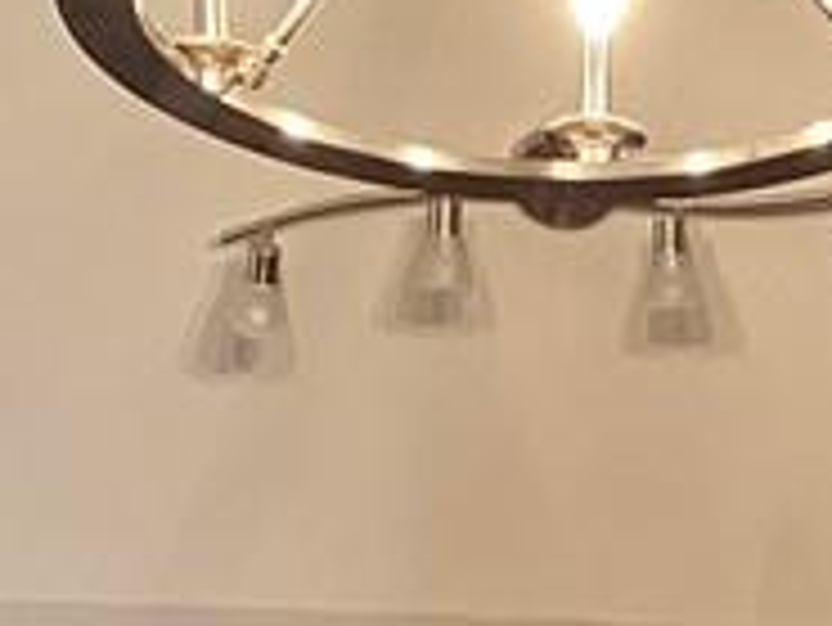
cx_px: 720
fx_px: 3463
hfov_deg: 13.6
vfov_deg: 9.5
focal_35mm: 144
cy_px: 1347
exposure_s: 1/60
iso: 250
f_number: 1.8
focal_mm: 4.25
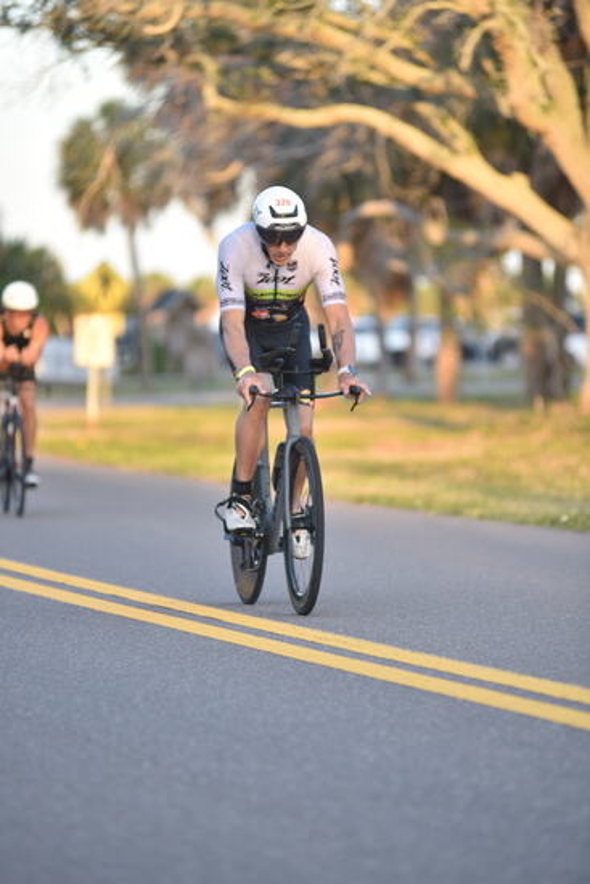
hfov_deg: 6.9
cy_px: 442
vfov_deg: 10.3
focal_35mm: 200
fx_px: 4913
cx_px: 295
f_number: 2.8
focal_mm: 200
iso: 640
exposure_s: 1/640
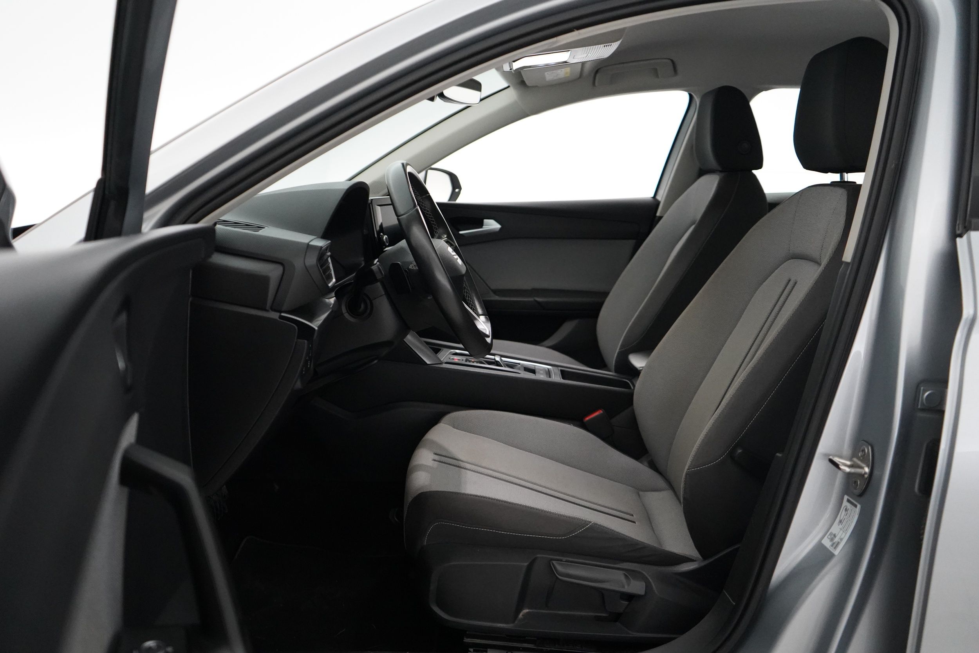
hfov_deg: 65.5
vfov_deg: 46.4
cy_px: 326
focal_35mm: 28
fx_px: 761
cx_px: 490
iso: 8000
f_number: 3.5
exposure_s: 1/160
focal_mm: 28
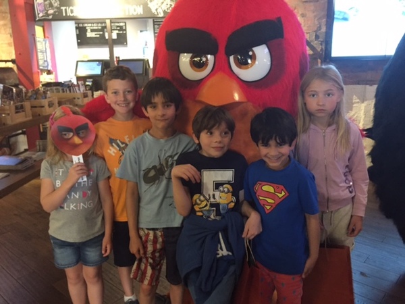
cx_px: 202
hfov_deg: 61.7
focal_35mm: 29
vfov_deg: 48.2
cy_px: 152
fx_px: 339
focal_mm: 4.15
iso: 500
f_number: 2.2
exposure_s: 1/17
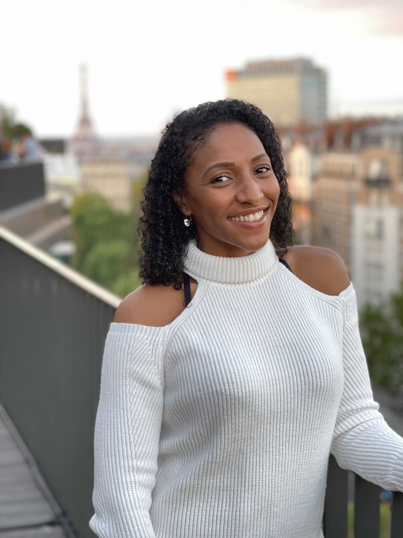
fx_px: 993
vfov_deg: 30.3
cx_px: 202
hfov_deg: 22.9
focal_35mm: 64
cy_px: 269
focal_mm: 7.5
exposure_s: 1/121
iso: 200
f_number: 2.2
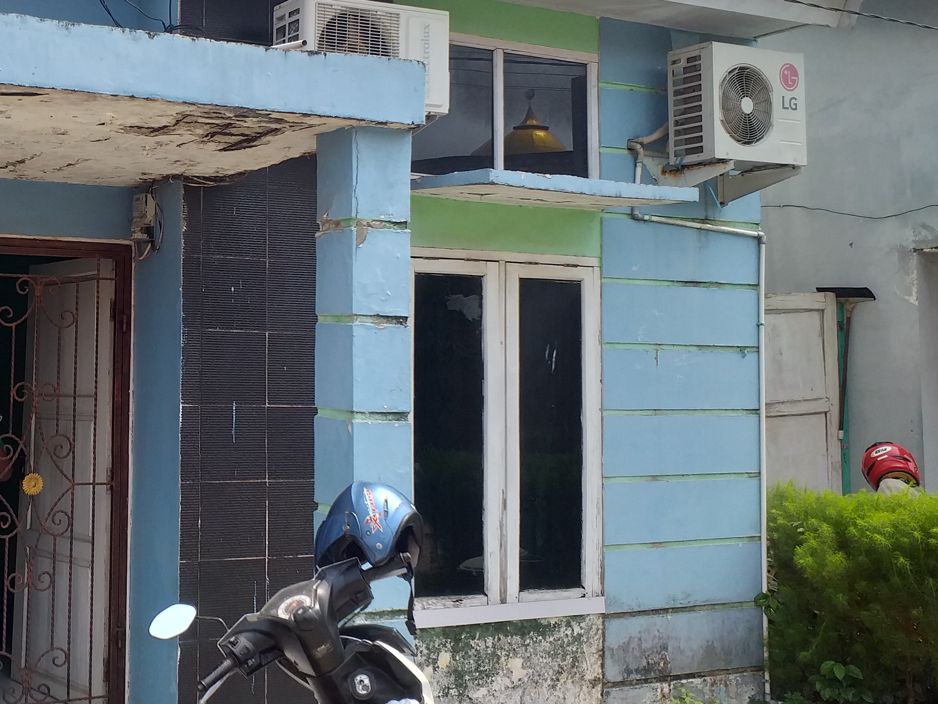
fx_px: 1192
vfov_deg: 32.7
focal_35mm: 44
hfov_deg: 40.7
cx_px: 156
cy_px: 264
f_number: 1.9
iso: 40
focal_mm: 3.6
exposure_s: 1/1226
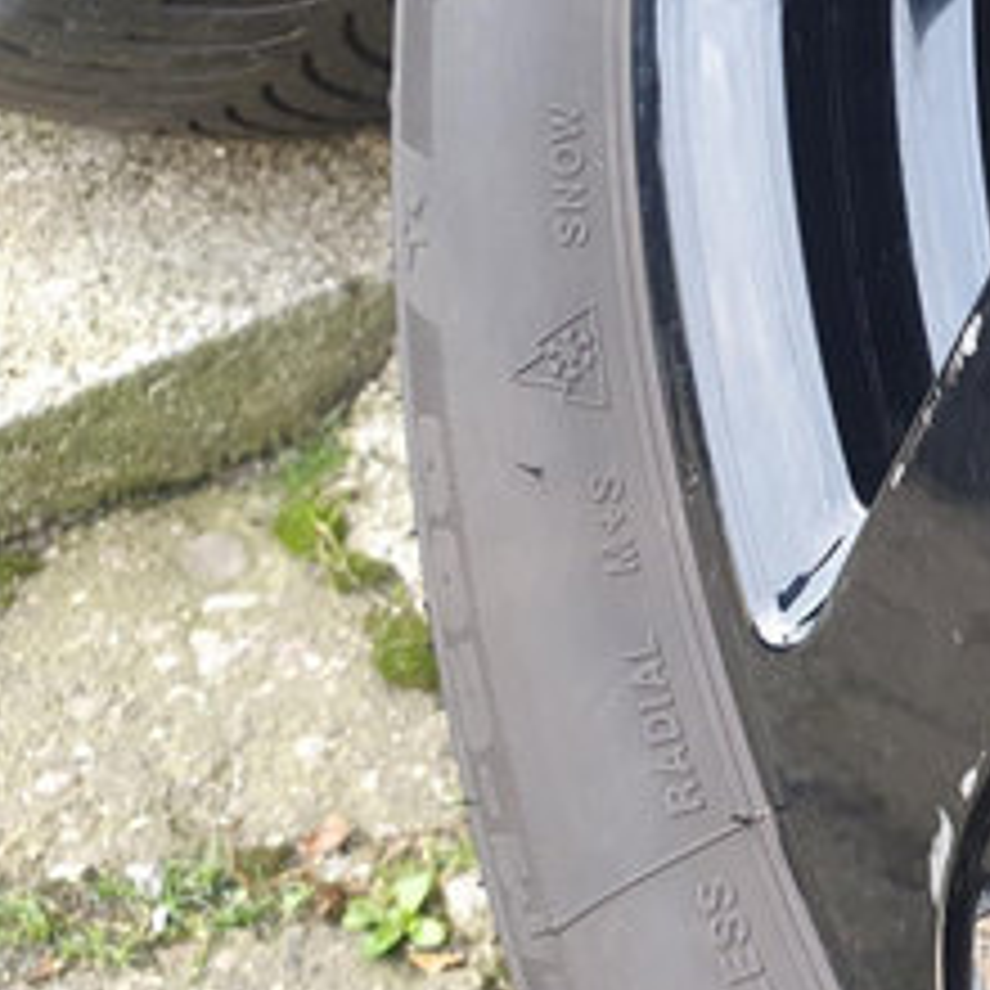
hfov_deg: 32.9
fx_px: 1521
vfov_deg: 36.0
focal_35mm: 47
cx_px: 1004
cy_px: 468
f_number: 2.4
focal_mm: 4.32
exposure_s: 1/120
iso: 160
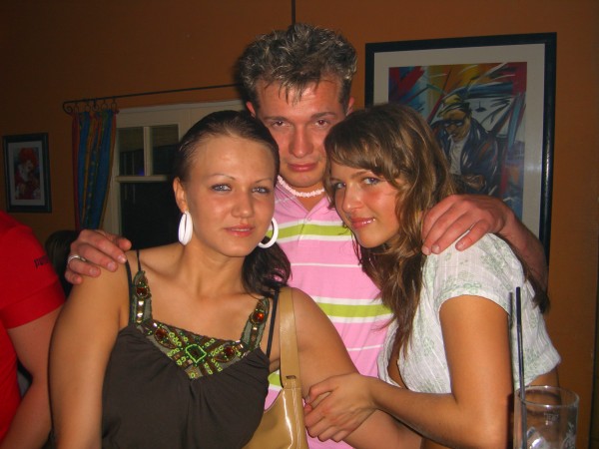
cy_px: 224
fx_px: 658
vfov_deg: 37.7
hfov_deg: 49.0
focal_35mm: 38
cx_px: 300
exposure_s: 1/60
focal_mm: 7.9
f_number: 2.8
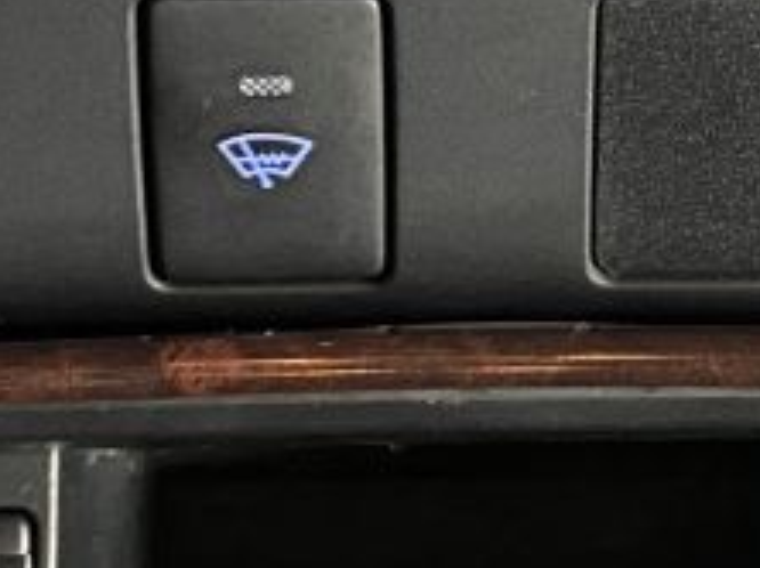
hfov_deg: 16.4
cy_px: -267
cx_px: 476
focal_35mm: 120
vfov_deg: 11.8
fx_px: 2632
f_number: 1.8
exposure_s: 1/30
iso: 800
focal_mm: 4.25
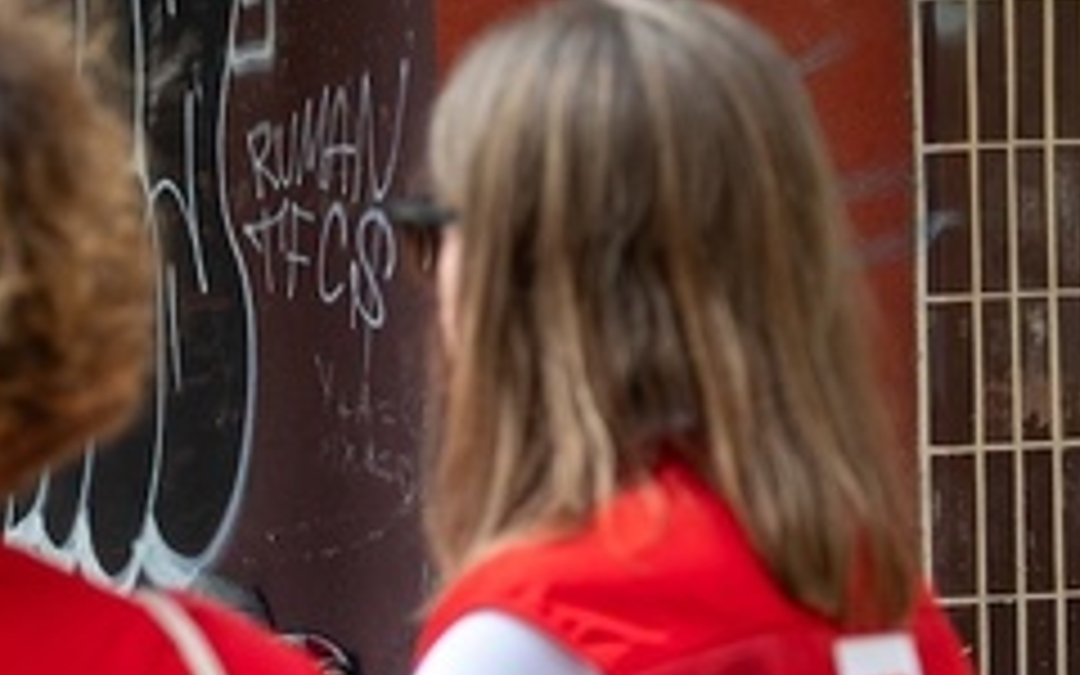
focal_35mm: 231
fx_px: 6799
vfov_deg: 5.7
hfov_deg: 8.9
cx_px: -423
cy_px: 536
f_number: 5
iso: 200
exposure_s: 1/125
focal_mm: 50
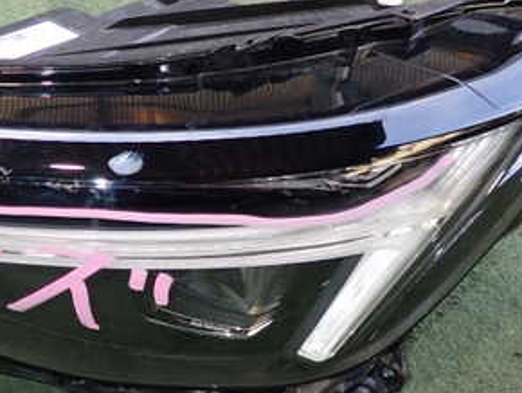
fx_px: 936
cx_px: 149
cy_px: 184
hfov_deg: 30.8
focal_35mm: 62
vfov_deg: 23.7
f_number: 2.3
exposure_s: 1/60
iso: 200
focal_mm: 5.4
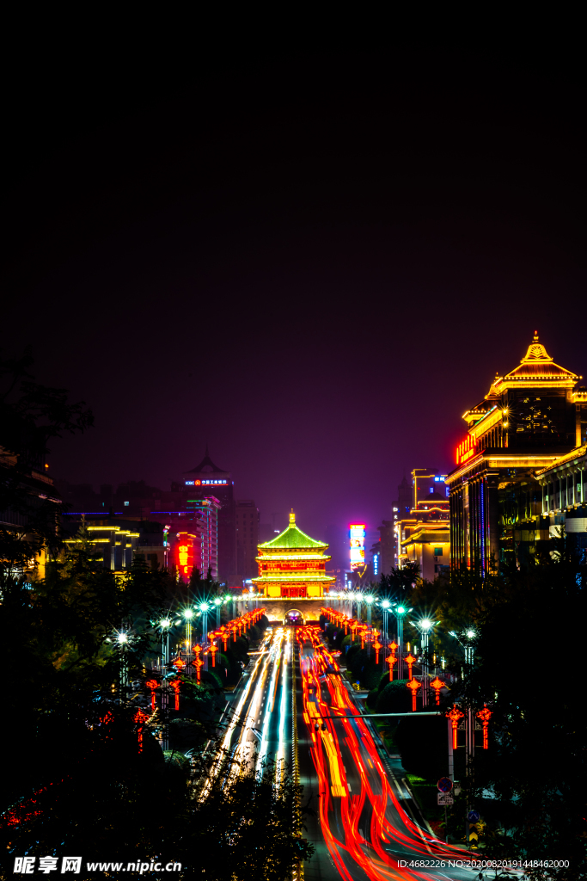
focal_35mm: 105
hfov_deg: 13.0
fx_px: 2567
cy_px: 440
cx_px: 294
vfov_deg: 19.5
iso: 100
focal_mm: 105
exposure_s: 13
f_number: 22
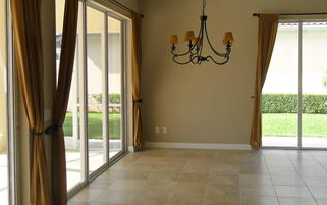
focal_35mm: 37
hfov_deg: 52.5
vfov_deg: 34.4
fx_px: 330
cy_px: 82
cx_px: 190
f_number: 3.4
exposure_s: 1/180
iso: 80
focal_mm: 5
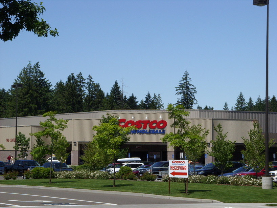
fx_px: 912
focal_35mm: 114
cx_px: 138
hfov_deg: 17.3
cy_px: 104
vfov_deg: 13.0
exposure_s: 1/478
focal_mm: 18.9
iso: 50
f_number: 6.4
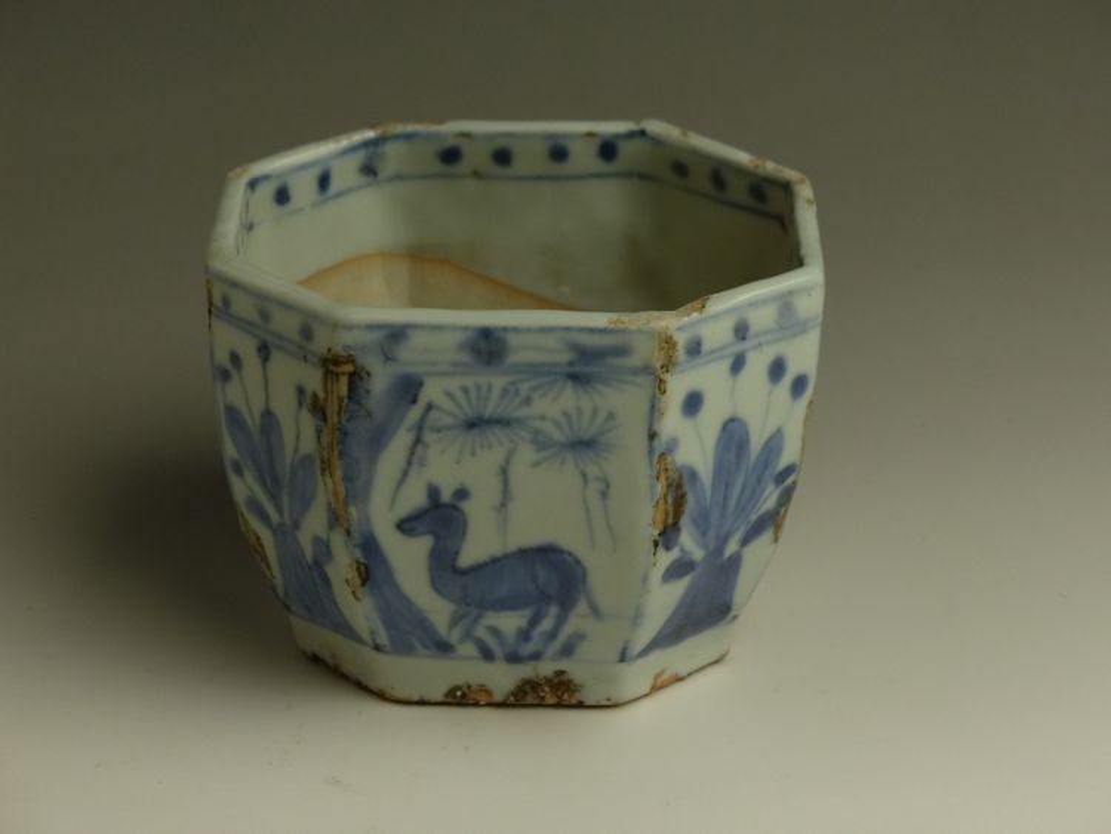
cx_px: 556
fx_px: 2922
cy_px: 417
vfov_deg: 16.2
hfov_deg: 21.5
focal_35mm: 91
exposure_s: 1/100
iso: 200
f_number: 3.5
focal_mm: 16.4
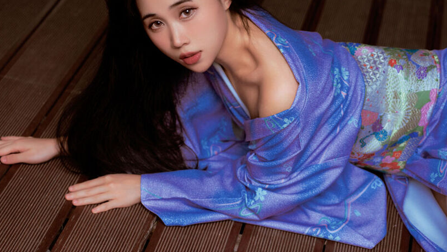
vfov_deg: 12.7
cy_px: 77
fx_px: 1126
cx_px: 173
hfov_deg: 22.4
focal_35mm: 95
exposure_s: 1/125
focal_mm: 70
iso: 200
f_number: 4
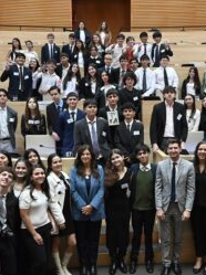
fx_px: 366
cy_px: 147
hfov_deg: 31.4
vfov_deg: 41.3
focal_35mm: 46
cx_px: 118
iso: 3200
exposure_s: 1/80
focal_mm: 28
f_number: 4.2
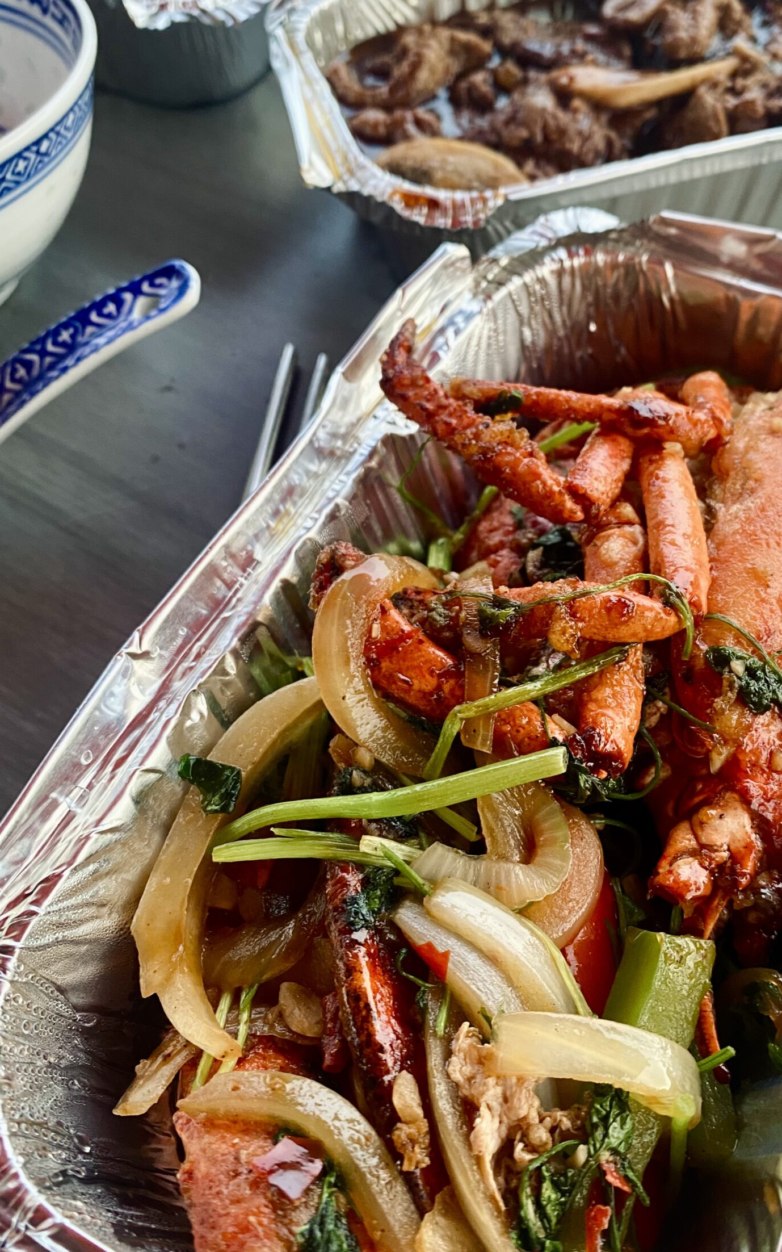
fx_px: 1091
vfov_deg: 59.5
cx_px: 446
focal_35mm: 32
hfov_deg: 39.3
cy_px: 562
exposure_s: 1/60
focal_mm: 4.25
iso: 400
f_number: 1.8
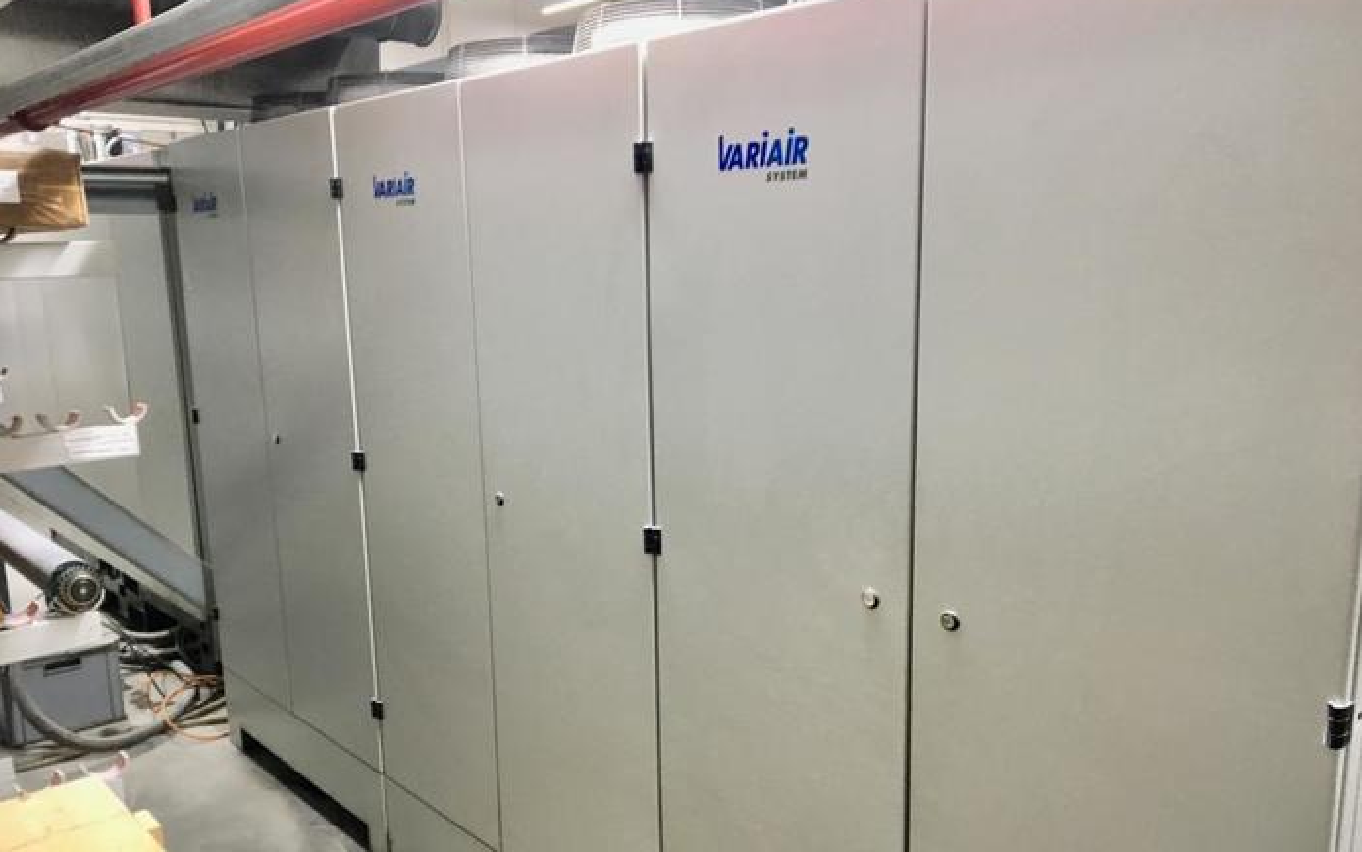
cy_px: 488
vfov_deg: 40.5
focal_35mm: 31
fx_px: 1151
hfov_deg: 61.2
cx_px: 683
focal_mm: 4.15
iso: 125
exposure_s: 1/33
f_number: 2.2
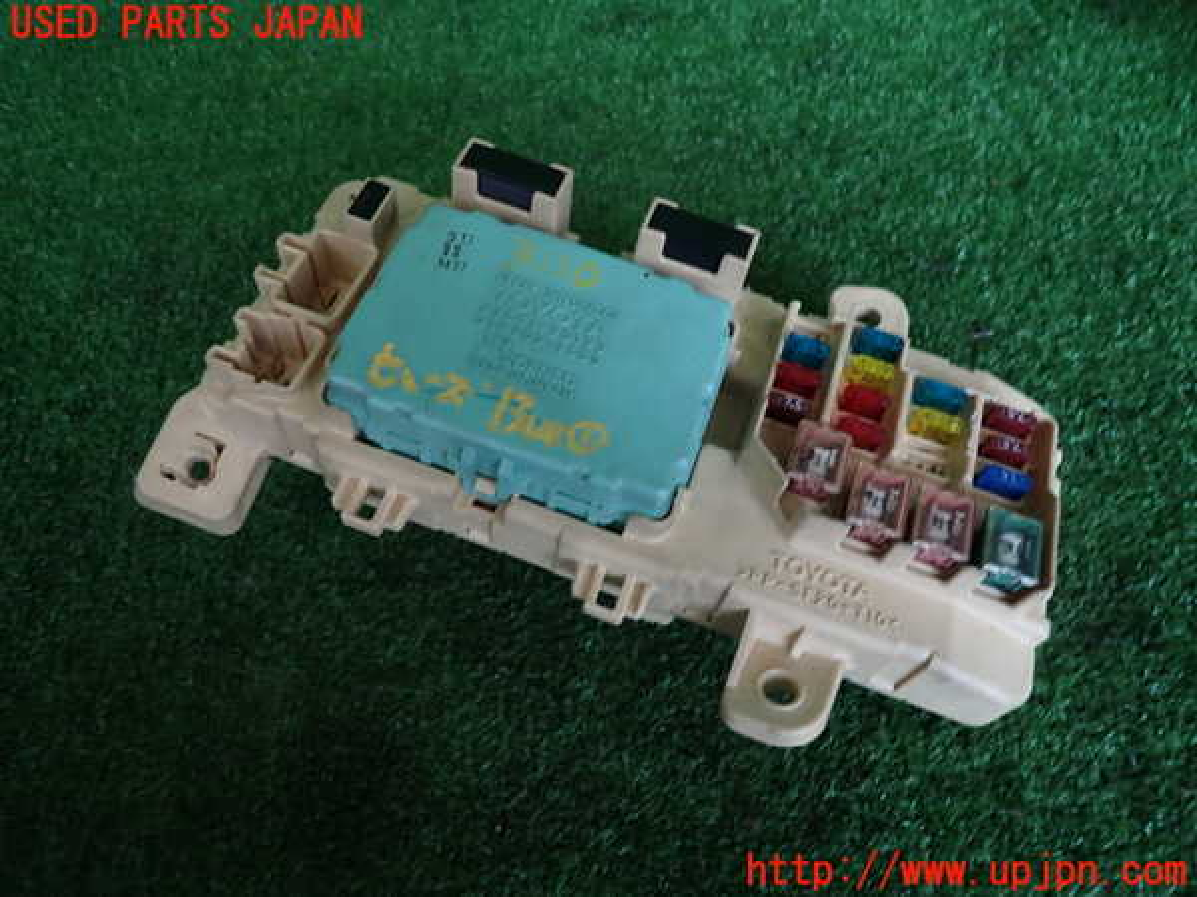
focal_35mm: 25
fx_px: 864
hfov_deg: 69.4
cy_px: 448
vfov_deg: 54.9
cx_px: 598
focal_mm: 4.5
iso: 100
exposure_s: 1/60
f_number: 2
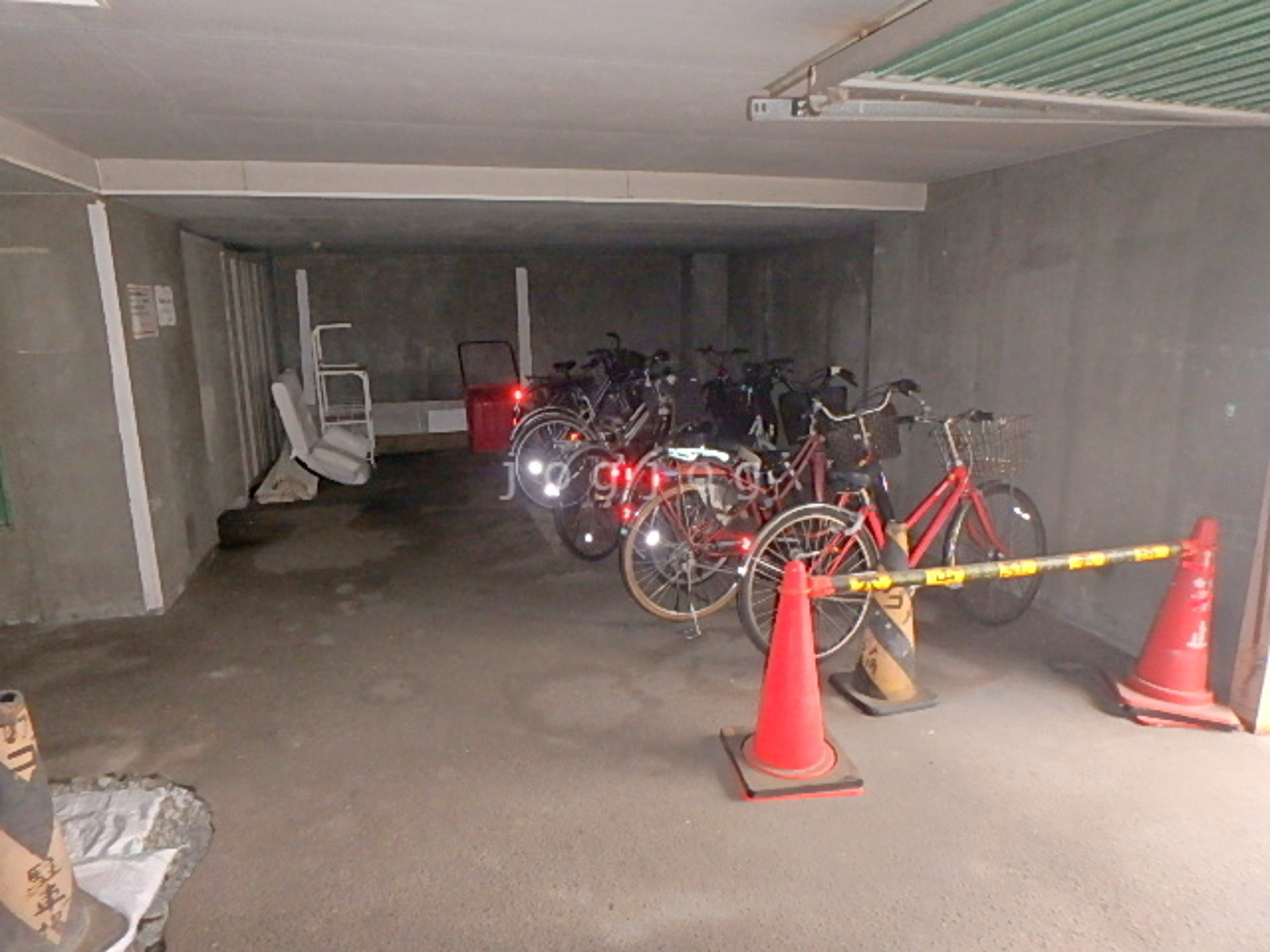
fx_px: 770
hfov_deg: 79.0
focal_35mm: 21
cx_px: 635
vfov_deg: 63.4
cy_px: 476
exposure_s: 1/30
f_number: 3.5
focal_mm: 3.7
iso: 400
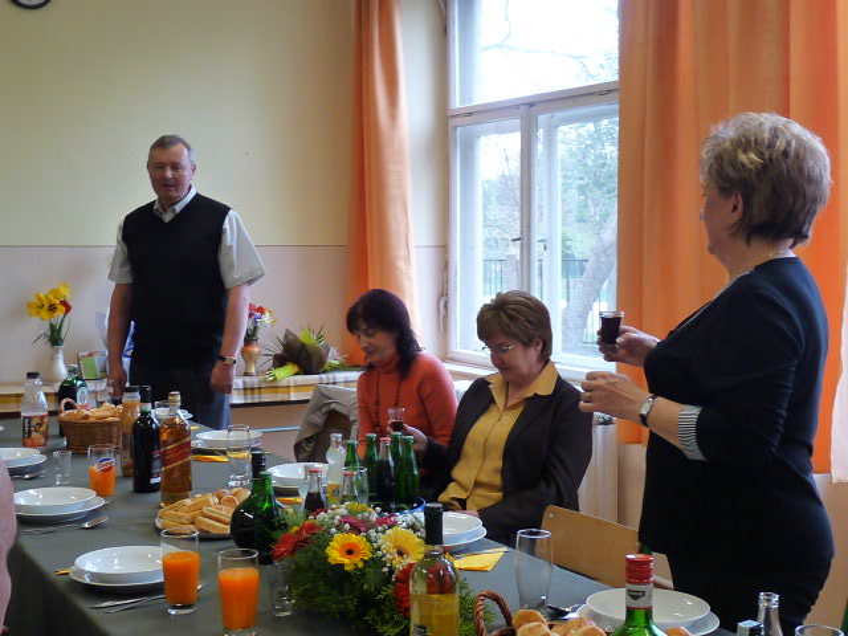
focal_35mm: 50
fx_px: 1225
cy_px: 318
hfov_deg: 38.2
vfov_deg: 29.1
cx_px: 424
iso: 160
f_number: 2.8
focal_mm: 5
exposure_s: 1/30
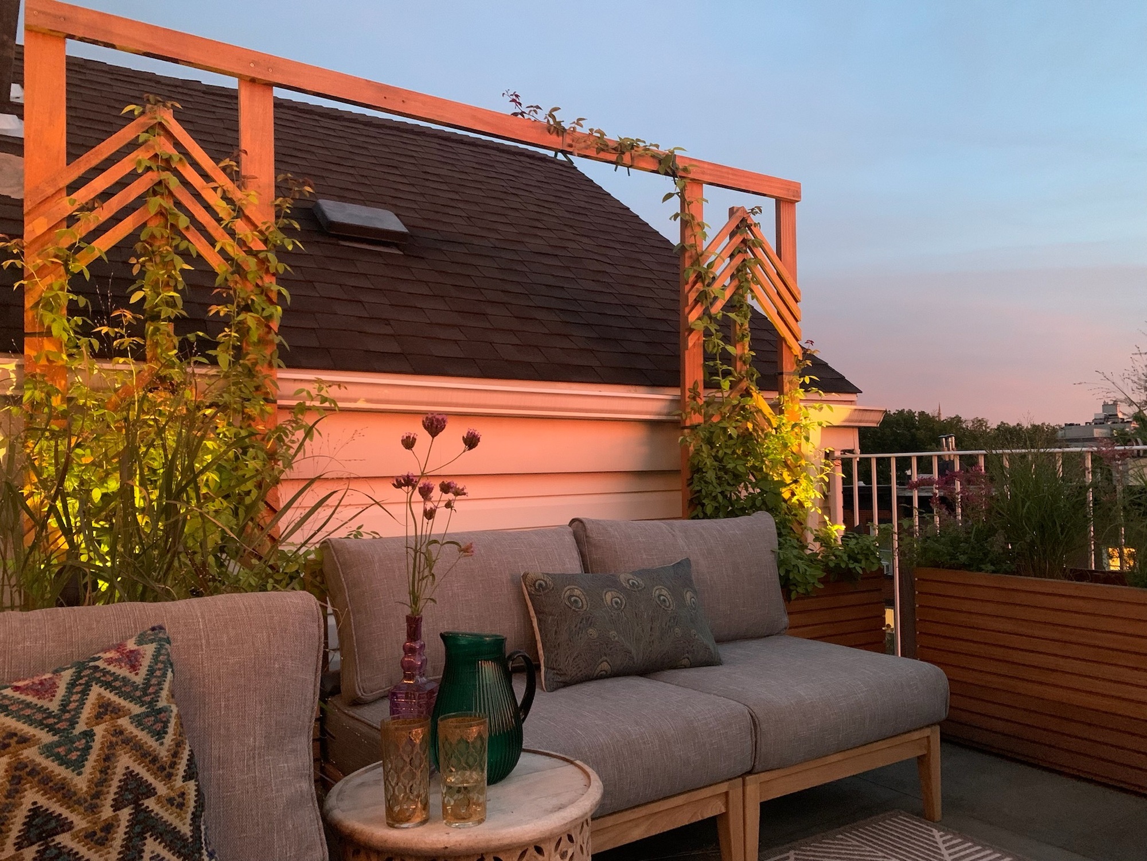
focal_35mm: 26
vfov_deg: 53.1
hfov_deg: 67.3
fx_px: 862
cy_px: 430
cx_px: 574
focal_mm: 4.25
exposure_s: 1/30
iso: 800
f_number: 1.8
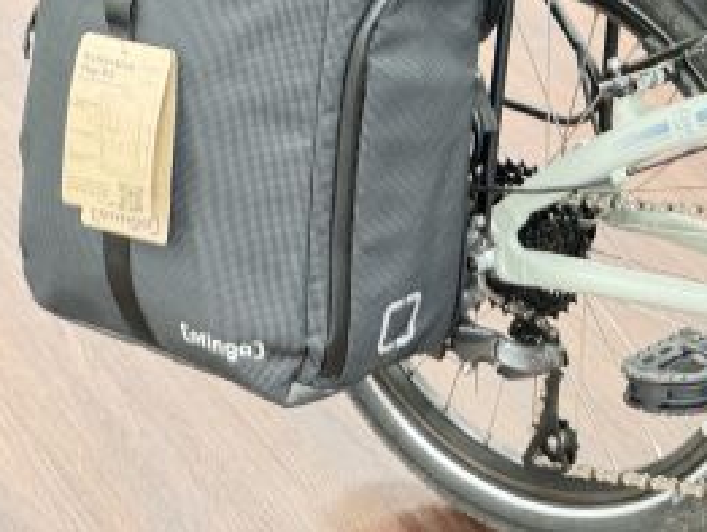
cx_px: 553
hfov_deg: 13.9
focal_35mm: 141
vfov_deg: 10.5
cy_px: 49
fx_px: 2882
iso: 1000
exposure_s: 1/25
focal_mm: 9
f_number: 2.8
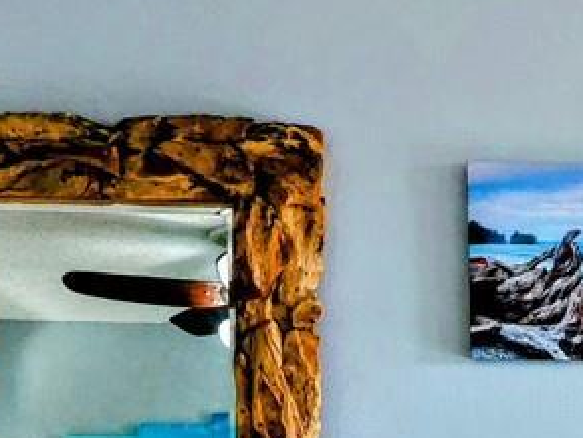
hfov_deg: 21.0
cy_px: 531
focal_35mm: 85
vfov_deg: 16.6
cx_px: 752
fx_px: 1432
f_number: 1.8
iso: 200
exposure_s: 1/120
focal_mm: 5.23
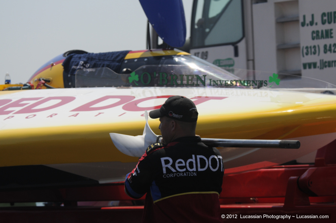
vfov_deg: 7.6
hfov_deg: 11.4
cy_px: 112
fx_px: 1677
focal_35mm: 180
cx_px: 168
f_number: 5.6
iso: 400
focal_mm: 120
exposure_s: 1/1000
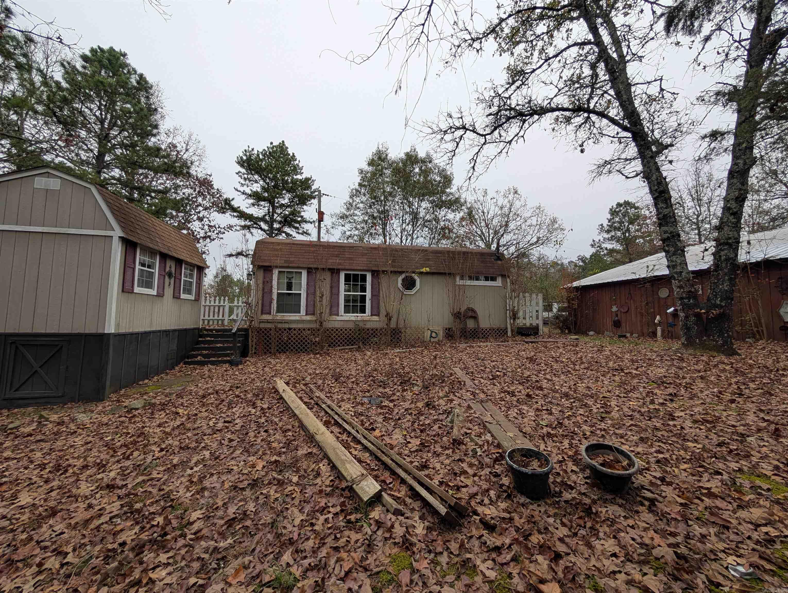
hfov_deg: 110.5
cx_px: 394
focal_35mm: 12
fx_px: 274
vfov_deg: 94.6
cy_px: 296
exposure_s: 1/542
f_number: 1.7
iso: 54
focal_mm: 2.02
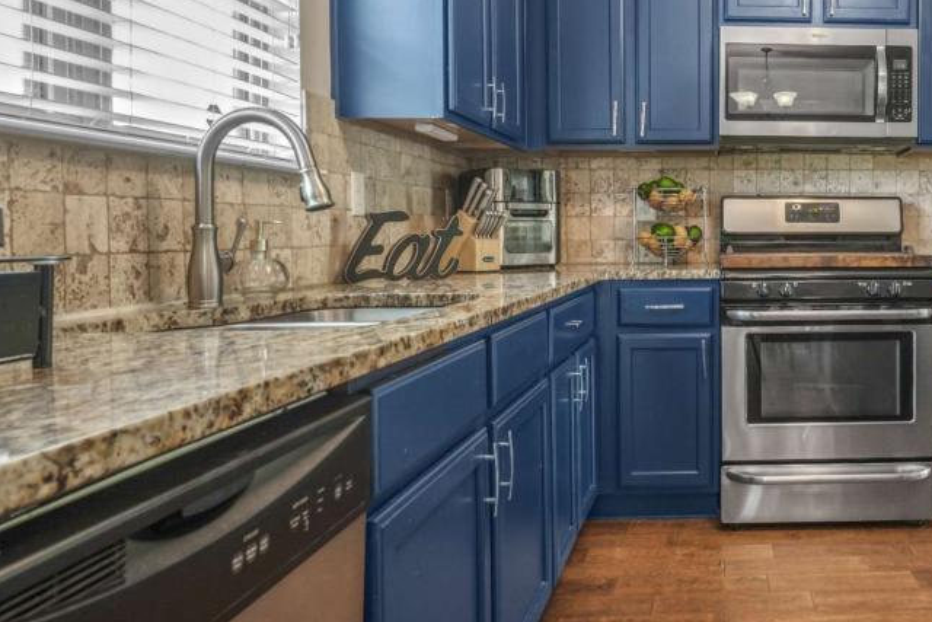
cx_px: 778
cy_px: 274
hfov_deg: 56.3
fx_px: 777
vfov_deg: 43.5
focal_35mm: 30
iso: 400
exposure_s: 1.6
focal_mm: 16
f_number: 8
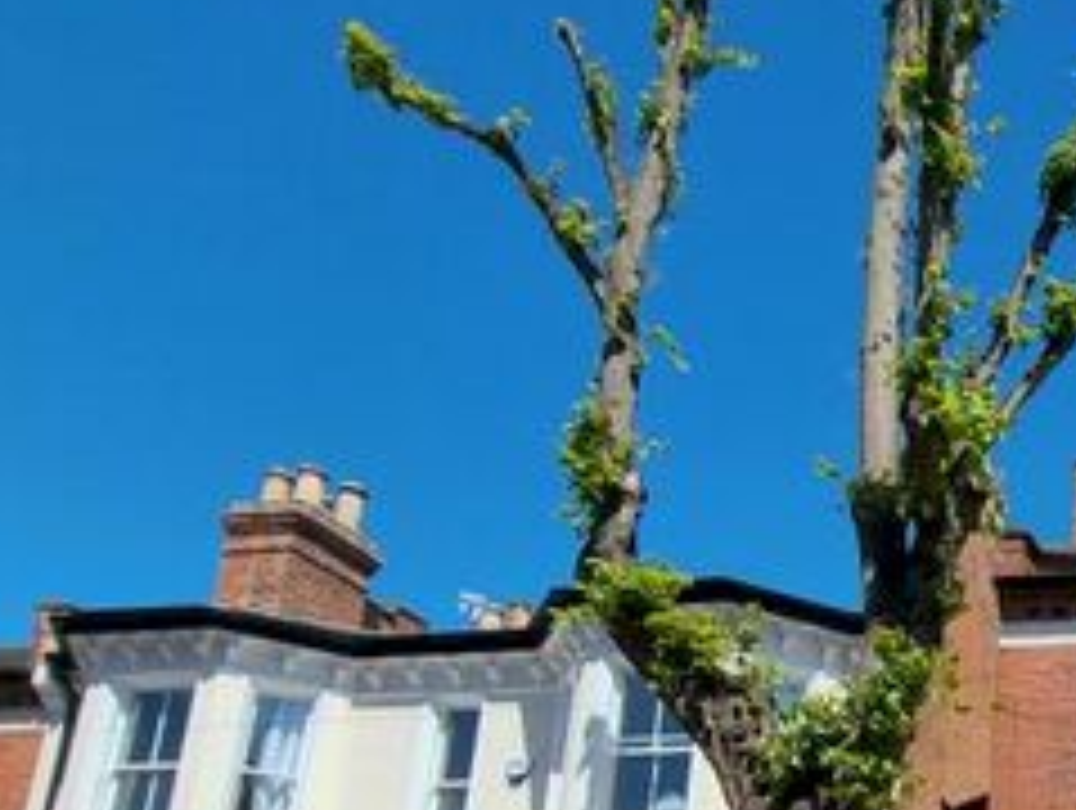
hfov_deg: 37.5
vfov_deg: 32.7
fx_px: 1183
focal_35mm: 38
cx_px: 1279
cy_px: 911
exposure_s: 1/2080
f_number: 2.2
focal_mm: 2.2
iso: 50
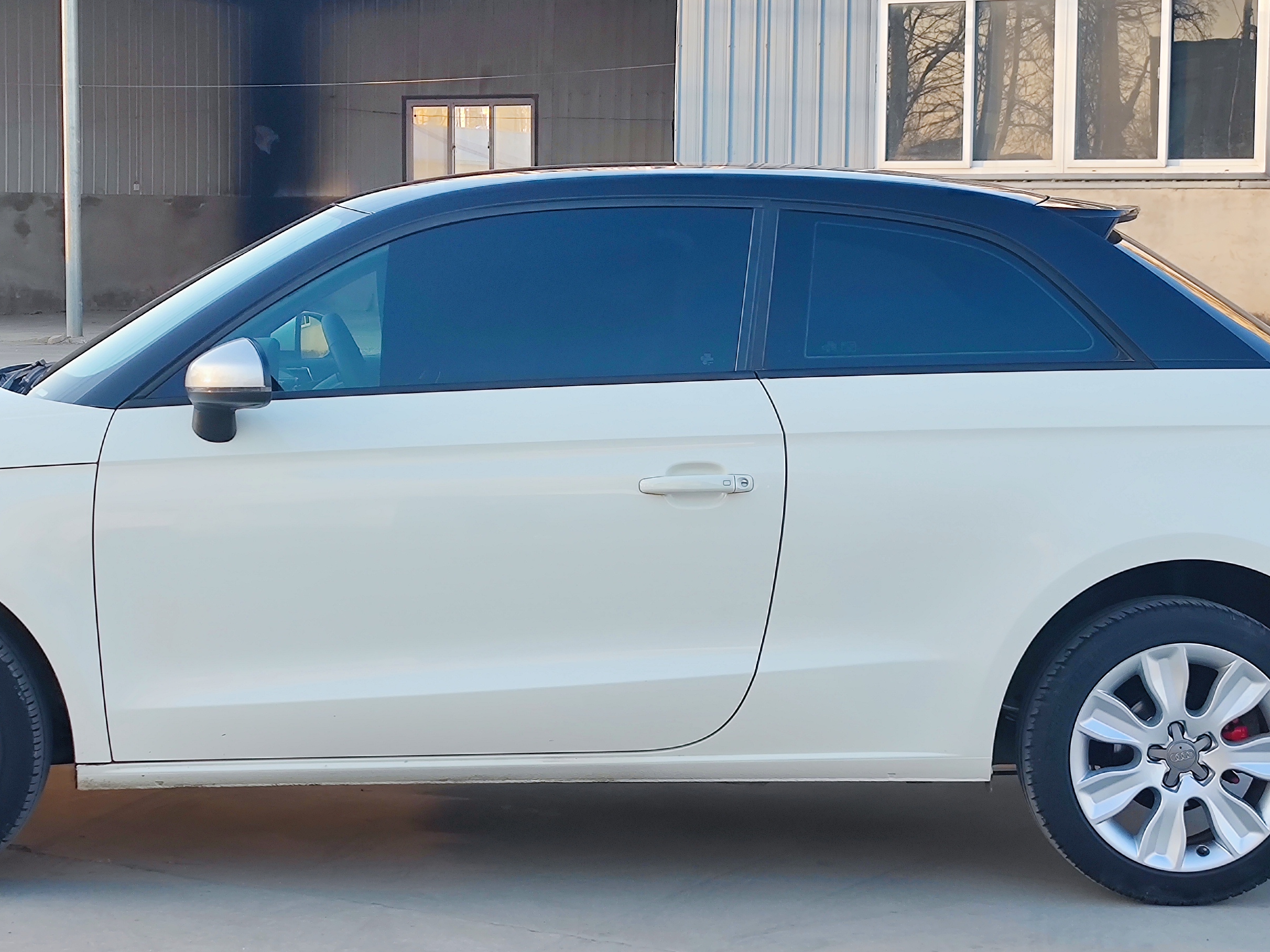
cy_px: 462
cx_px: 525
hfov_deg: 30.2
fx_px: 2348
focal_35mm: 64
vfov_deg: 22.9
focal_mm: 7.59
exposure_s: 1/227
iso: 50
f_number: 1.95
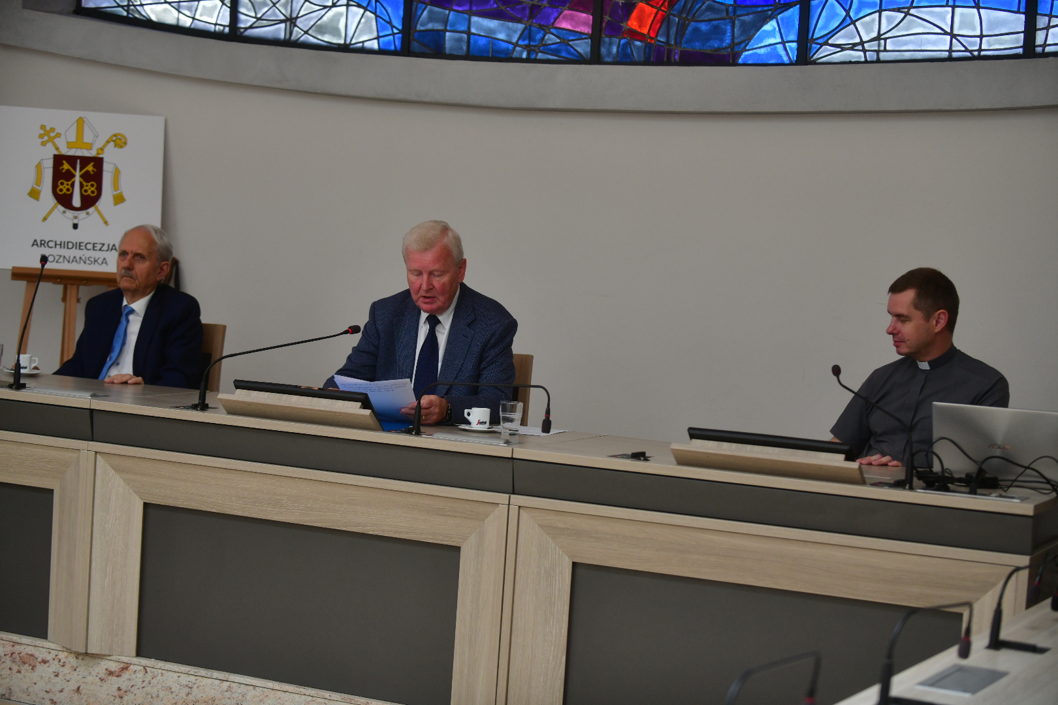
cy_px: 352
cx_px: 529
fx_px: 2057
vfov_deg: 19.5
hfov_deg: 28.8
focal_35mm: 70
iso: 640
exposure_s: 1/500
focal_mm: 70
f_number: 2.8
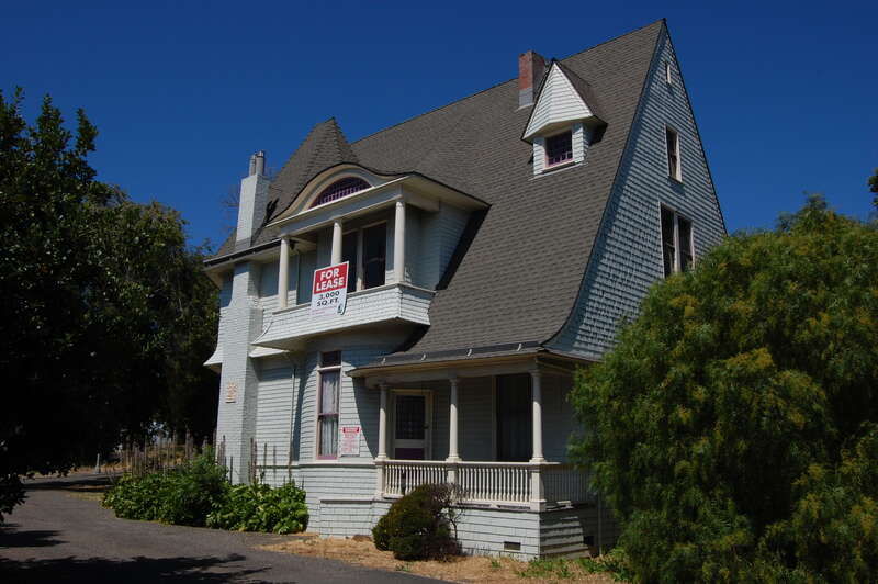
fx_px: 804
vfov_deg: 39.9
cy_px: 292
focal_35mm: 33
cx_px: 439
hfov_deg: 57.3
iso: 200
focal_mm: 22
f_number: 16
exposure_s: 1/200
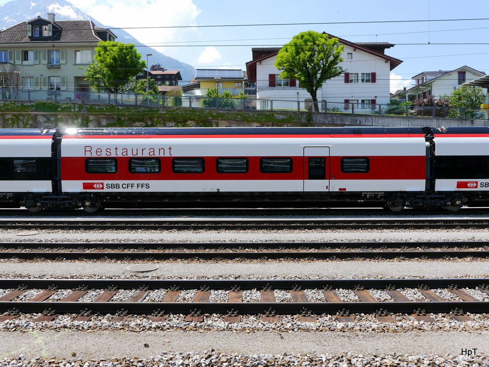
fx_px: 480
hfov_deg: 54.0
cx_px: 244
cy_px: 184
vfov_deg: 41.8
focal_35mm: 34
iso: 160
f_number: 7.1
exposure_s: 1/320
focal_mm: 17
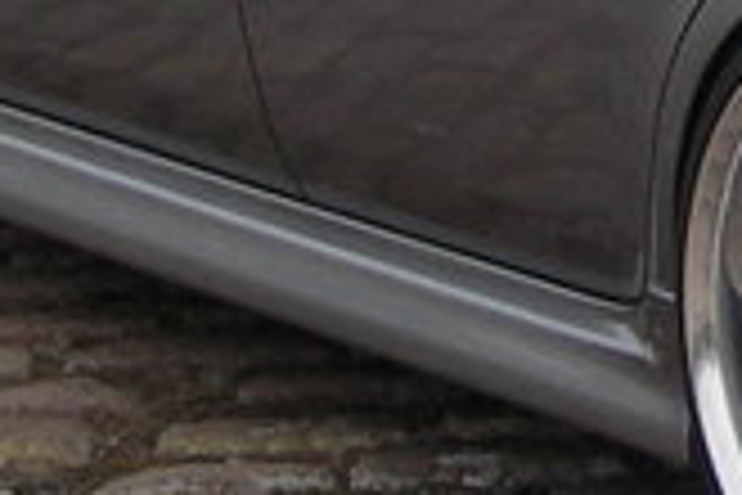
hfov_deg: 8.2
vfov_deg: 5.5
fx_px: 5049
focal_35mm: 245
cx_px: 1138
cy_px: -612
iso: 50
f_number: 6.6
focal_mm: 6.3
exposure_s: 1/125
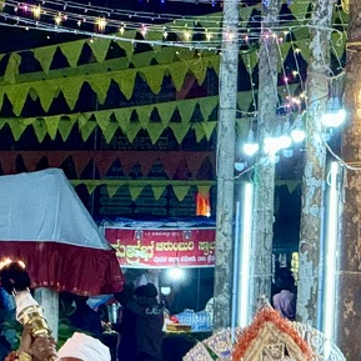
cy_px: 375
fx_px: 4436
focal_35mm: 376
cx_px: -110
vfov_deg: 4.7
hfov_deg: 4.6
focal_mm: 15.66
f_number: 2.8
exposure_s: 1/60
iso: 640
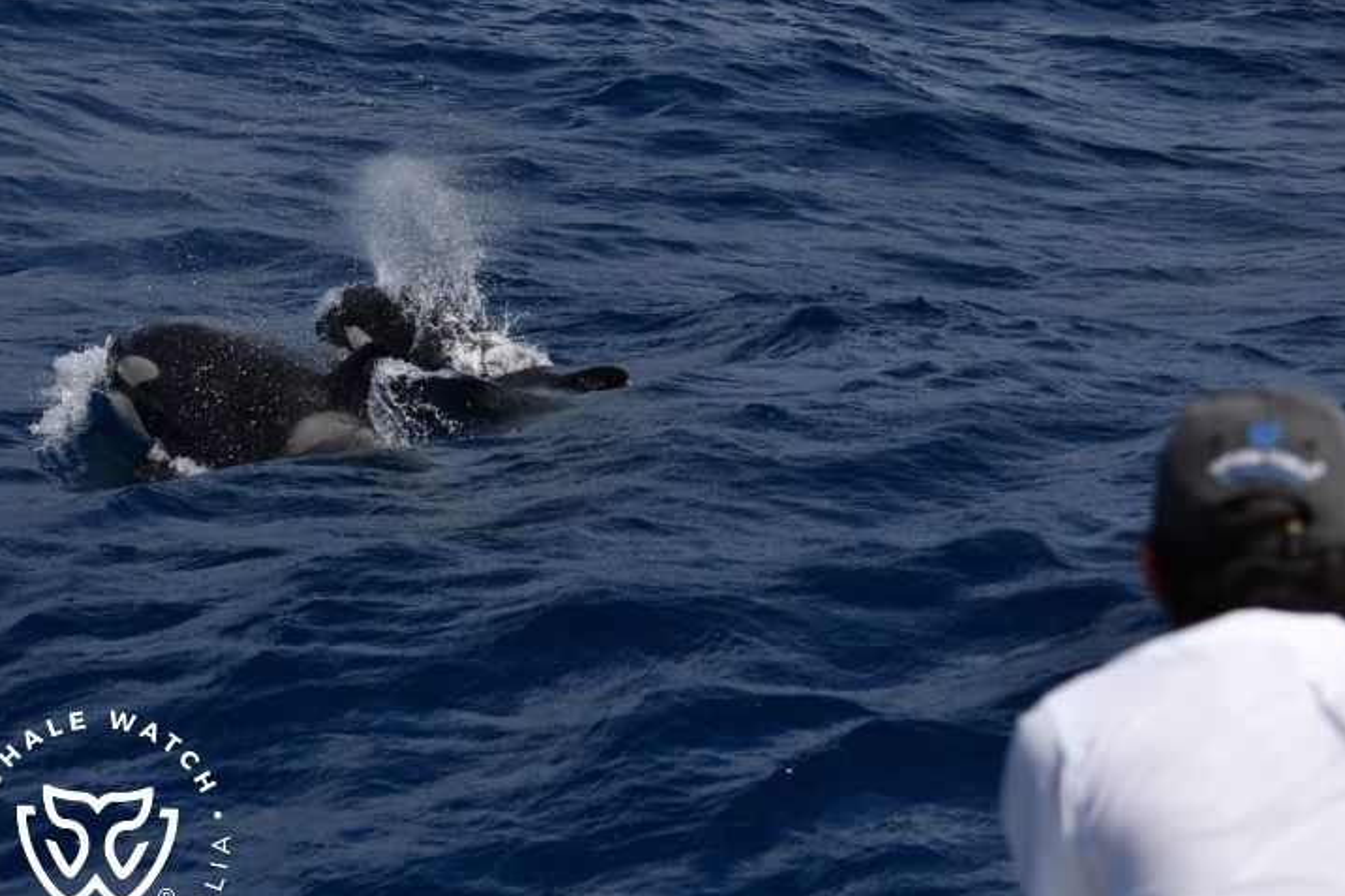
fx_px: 2502
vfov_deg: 20.3
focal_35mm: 67
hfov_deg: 30.1
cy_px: 486
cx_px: 704
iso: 400
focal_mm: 60
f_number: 5
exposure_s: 1/8000
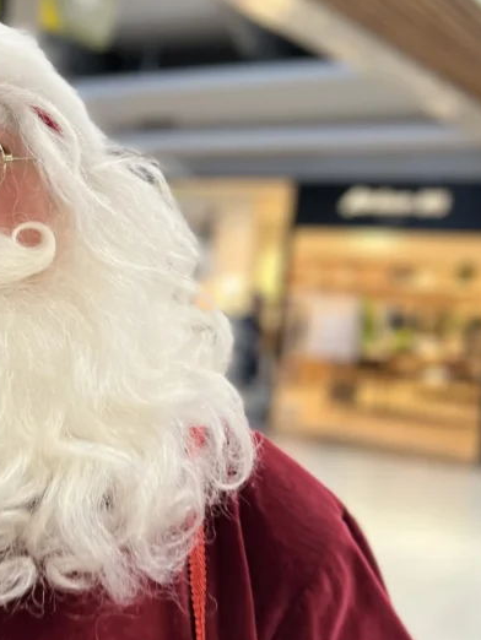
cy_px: 398
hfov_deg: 28.0
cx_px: 102
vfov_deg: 37.3
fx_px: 944
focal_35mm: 51
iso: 80
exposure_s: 1/50
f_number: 1.5
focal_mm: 5.7
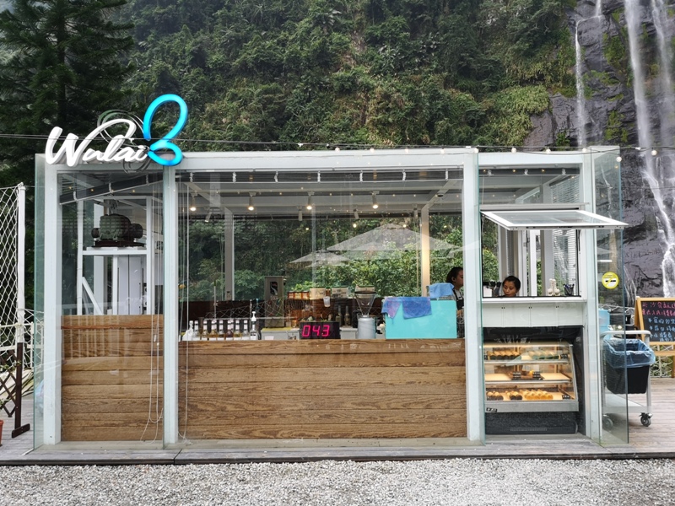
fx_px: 526
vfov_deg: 51.4
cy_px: 253
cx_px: 338
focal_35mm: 27
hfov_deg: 65.3
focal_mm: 3.95
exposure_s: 1/100
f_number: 1.8
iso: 64
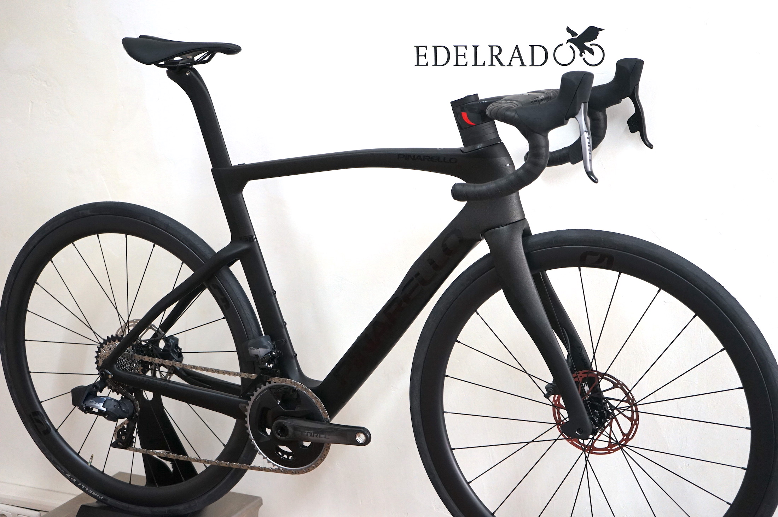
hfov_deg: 36.3
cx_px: 389
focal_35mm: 55
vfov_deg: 24.6
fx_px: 1188
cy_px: 258
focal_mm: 55
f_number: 5
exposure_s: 1/160
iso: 1600
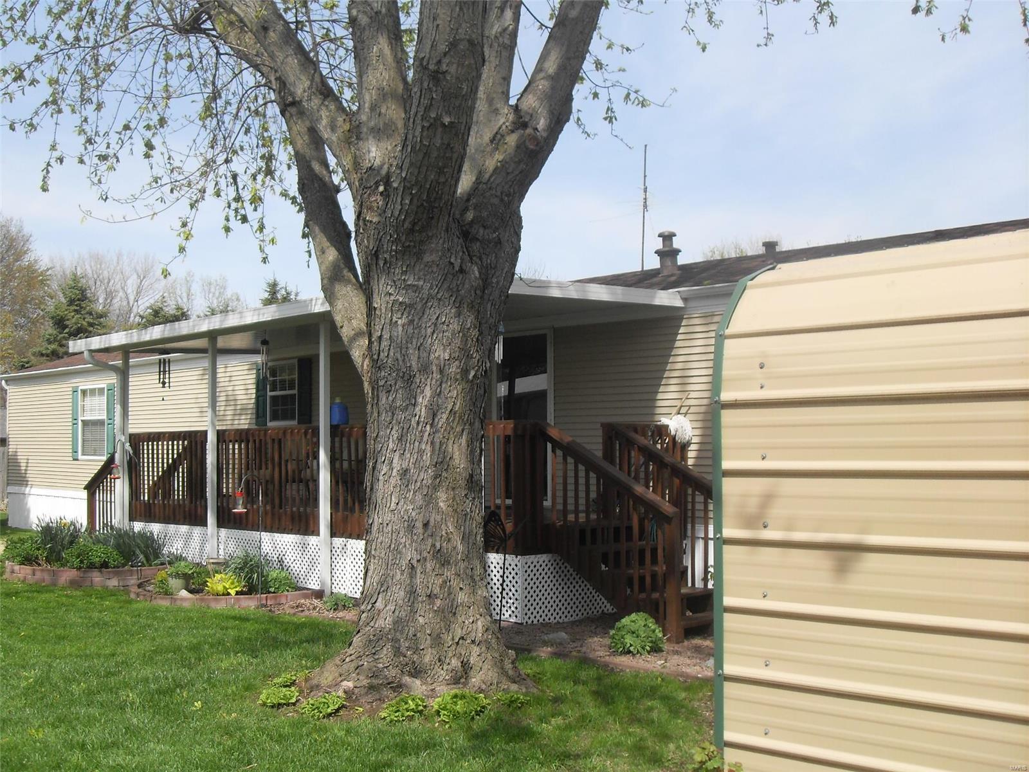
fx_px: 1100
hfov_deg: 50.1
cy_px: 386
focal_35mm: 37
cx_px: 514
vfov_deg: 38.7
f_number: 8.9
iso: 80
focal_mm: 6.3
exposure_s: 1/125
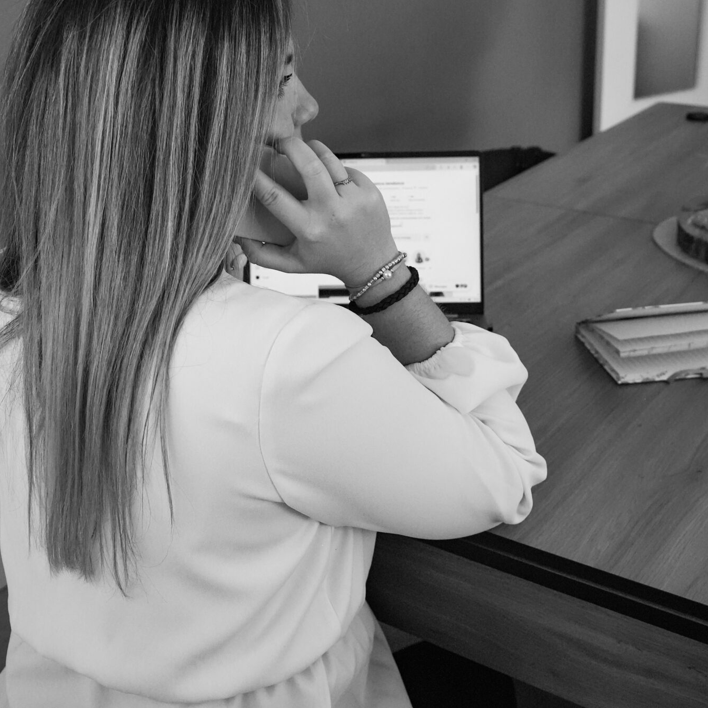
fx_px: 1024
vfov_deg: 38.0
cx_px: 352
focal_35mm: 44
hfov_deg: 38.1
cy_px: 298
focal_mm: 22.8
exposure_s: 1/2000
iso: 3200
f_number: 4
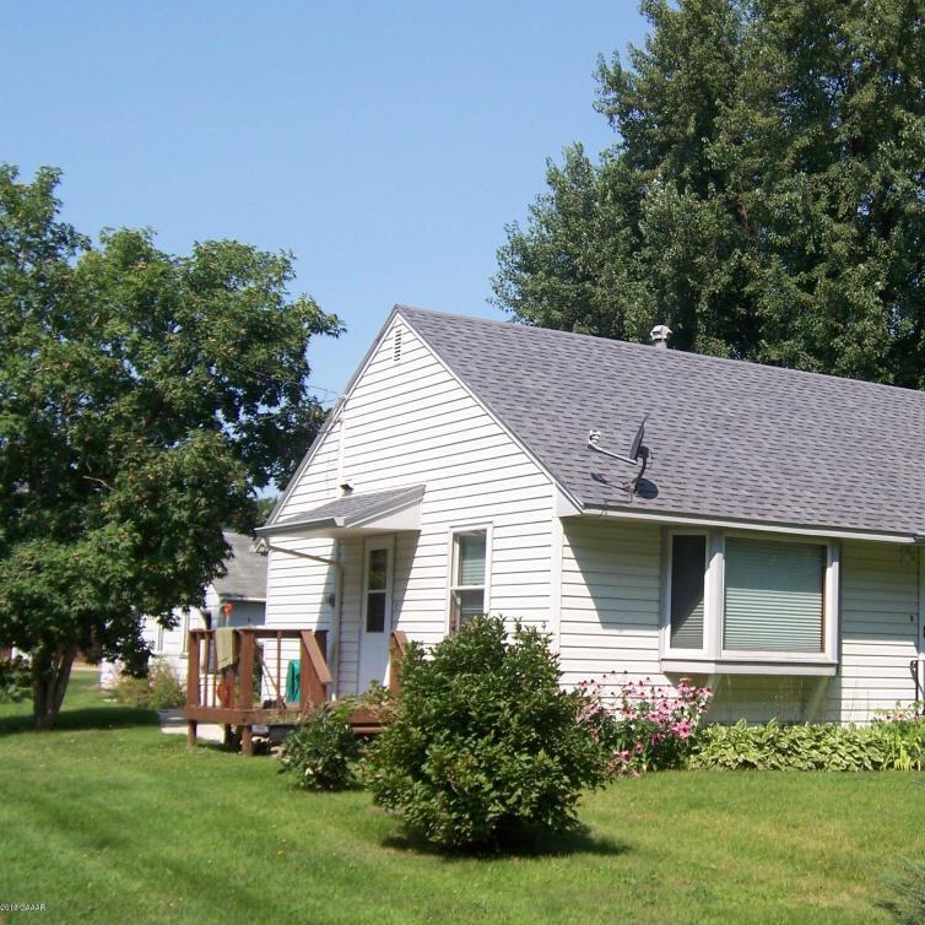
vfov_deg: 35.4
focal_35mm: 48
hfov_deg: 35.0
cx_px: 620
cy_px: 467
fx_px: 1451
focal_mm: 6.7
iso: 80
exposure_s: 1/750
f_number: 4
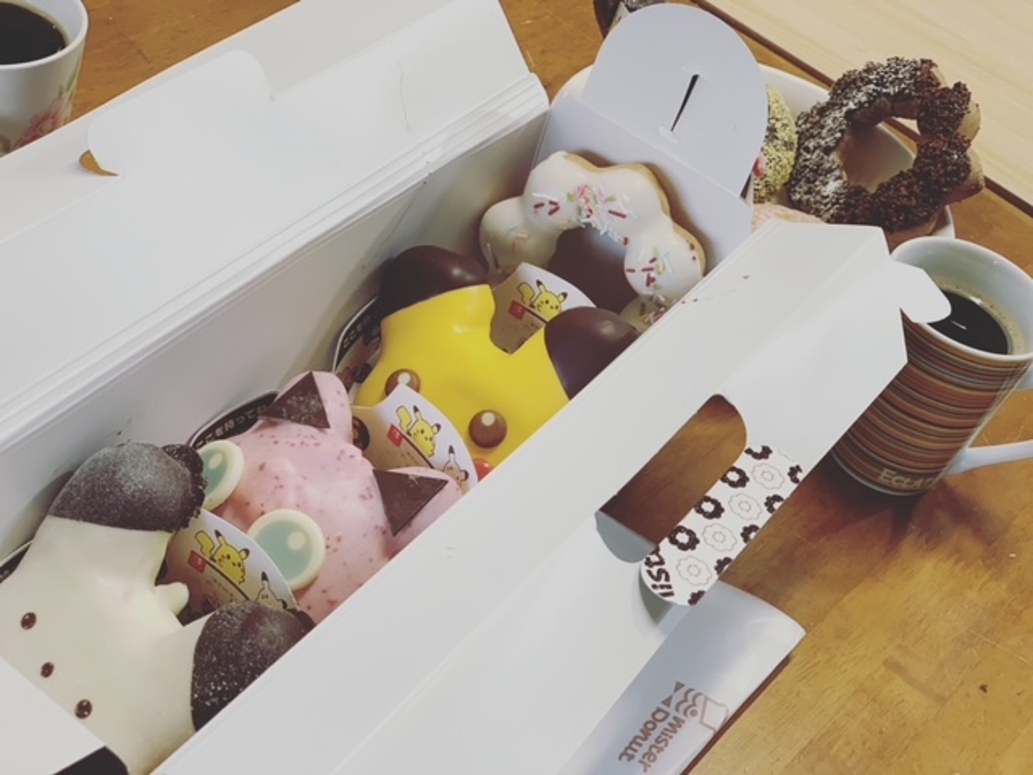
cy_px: 388
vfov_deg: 28.0
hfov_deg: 36.8
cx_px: 516
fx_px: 1552
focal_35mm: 52
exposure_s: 1/108
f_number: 2.4
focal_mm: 6
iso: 125
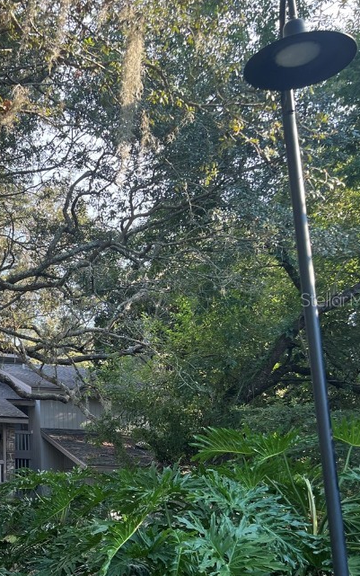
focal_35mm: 44
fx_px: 690
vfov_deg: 45.2
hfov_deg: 26.0
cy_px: 299
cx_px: -75
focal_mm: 5.7
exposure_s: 1/389
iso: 50
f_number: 1.5
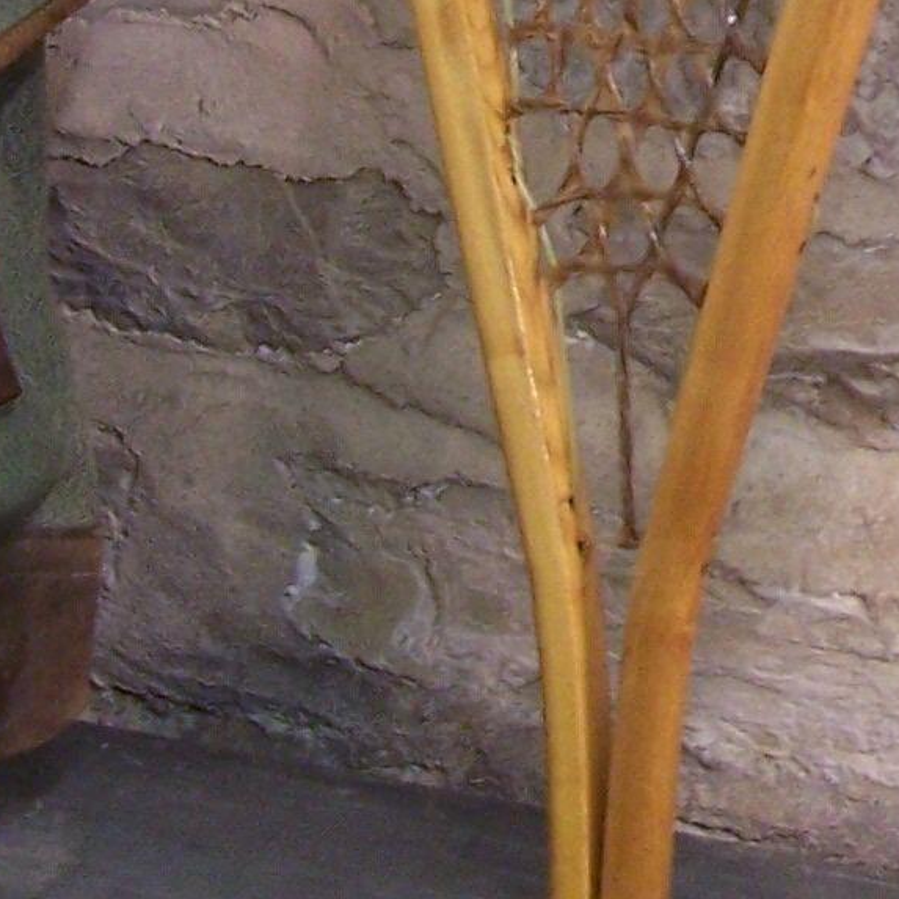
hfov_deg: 11.3
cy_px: -267
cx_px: 1172
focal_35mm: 151
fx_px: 4437
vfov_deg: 11.3
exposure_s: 1/30
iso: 140
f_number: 2.8
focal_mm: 6.3
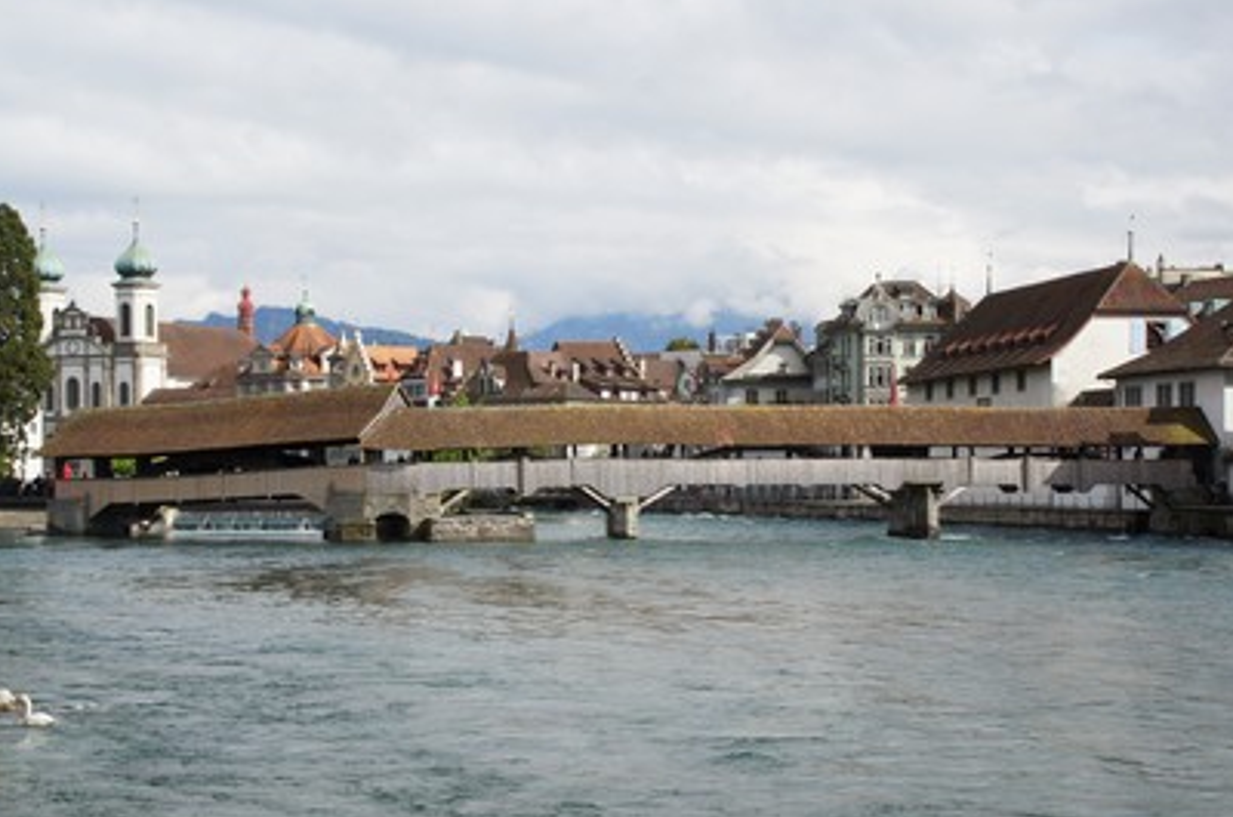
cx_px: 626
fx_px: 2359
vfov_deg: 19.6
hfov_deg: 29.3
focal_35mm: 69
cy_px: 433
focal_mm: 40
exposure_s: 1/125
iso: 100
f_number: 13
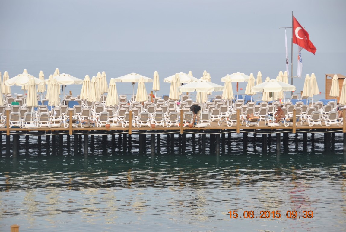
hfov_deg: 15.2
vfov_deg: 10.2
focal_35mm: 135
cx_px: 173
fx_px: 1299
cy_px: 116
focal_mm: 90
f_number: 5.6
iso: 160
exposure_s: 1/500
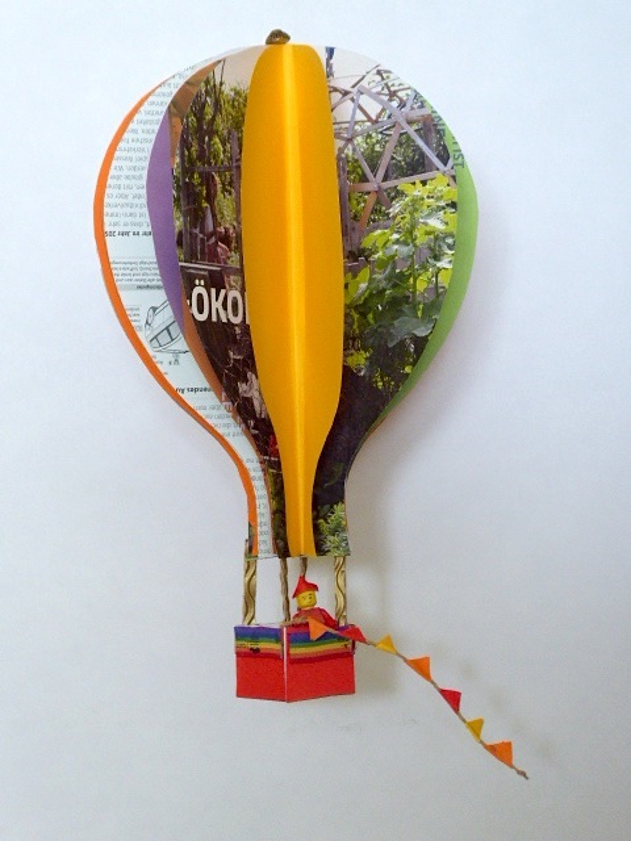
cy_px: 420
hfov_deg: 18.7
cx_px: 316
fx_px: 1920
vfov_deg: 24.7
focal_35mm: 79
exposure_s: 1/15
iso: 400
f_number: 4.6
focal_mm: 13.2
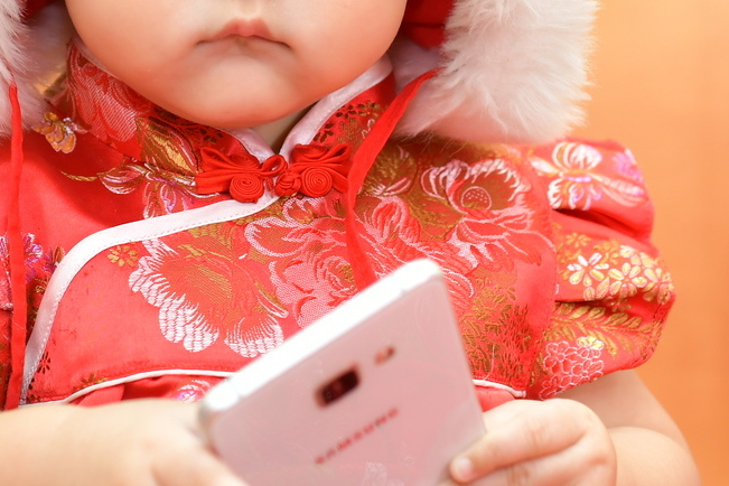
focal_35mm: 129
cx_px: 272
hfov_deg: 15.9
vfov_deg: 10.6
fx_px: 2612
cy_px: 74
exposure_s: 1/200
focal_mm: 35
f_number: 2.8
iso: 400
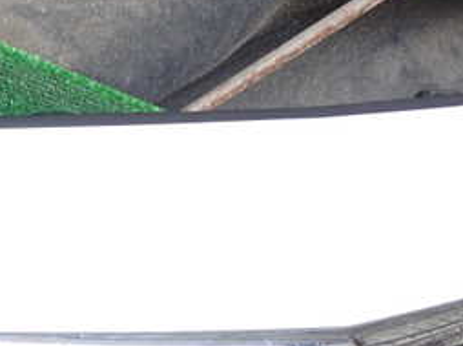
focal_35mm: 71
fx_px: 949
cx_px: -82
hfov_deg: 24.9
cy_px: 355
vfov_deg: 20.0
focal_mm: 5.4
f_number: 2.3
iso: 200
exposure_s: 1/60
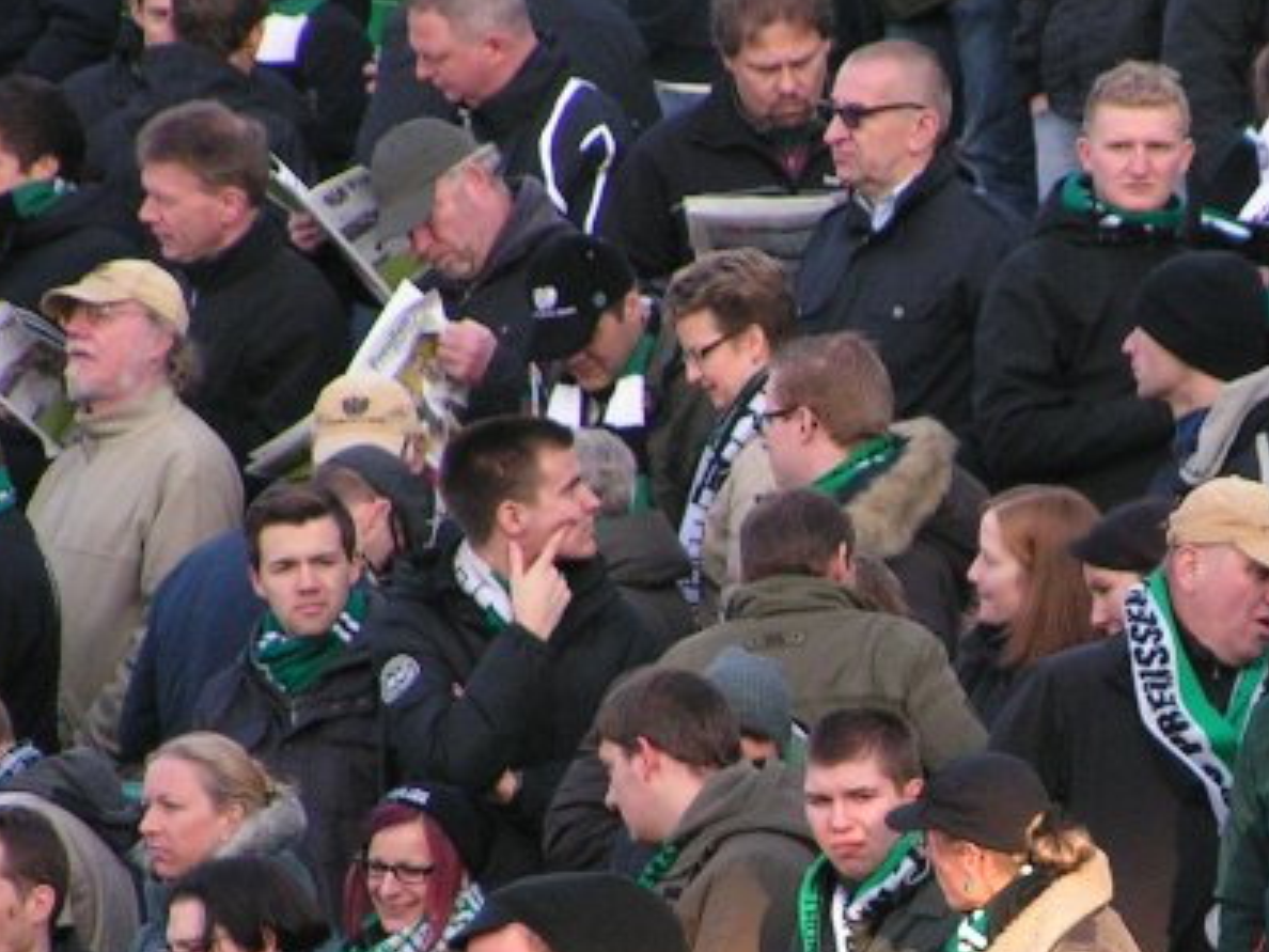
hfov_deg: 3.3
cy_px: 696
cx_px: 1192
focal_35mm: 600
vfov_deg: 2.5
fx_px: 21996
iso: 125
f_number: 3.5
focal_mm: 45.4
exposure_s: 1/400
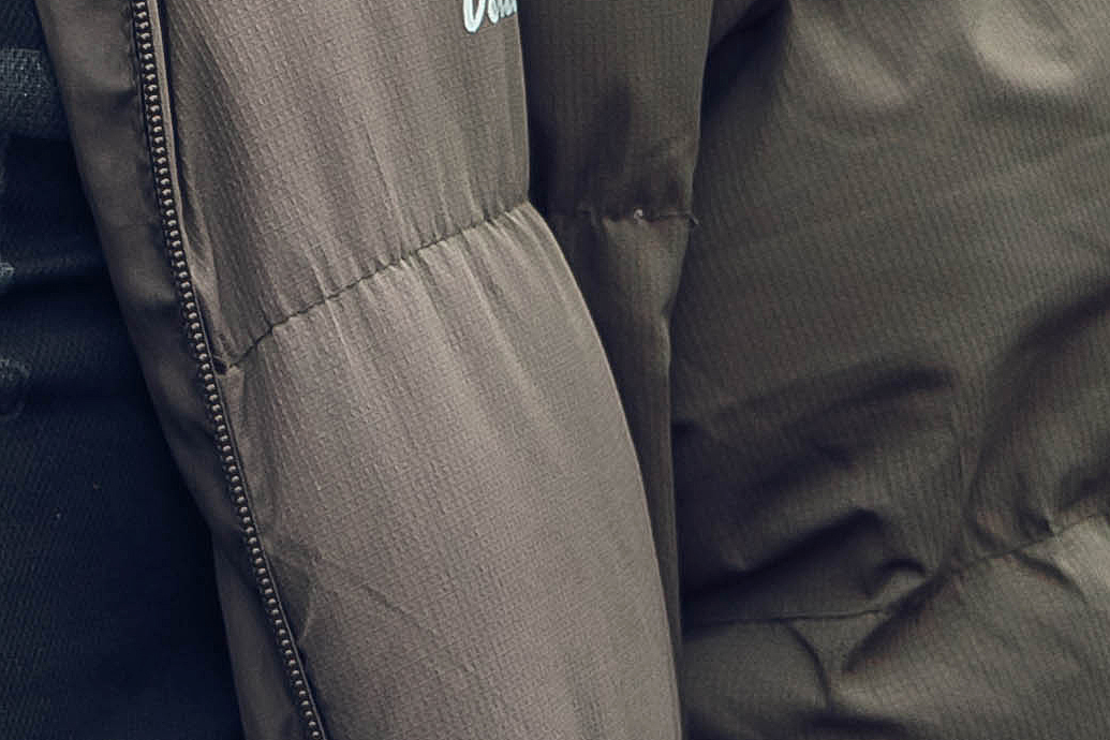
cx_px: -1168
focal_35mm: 284
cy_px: -943
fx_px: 8756
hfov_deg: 7.0
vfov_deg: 4.7
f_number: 4.5
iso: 250
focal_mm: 49
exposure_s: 1/125
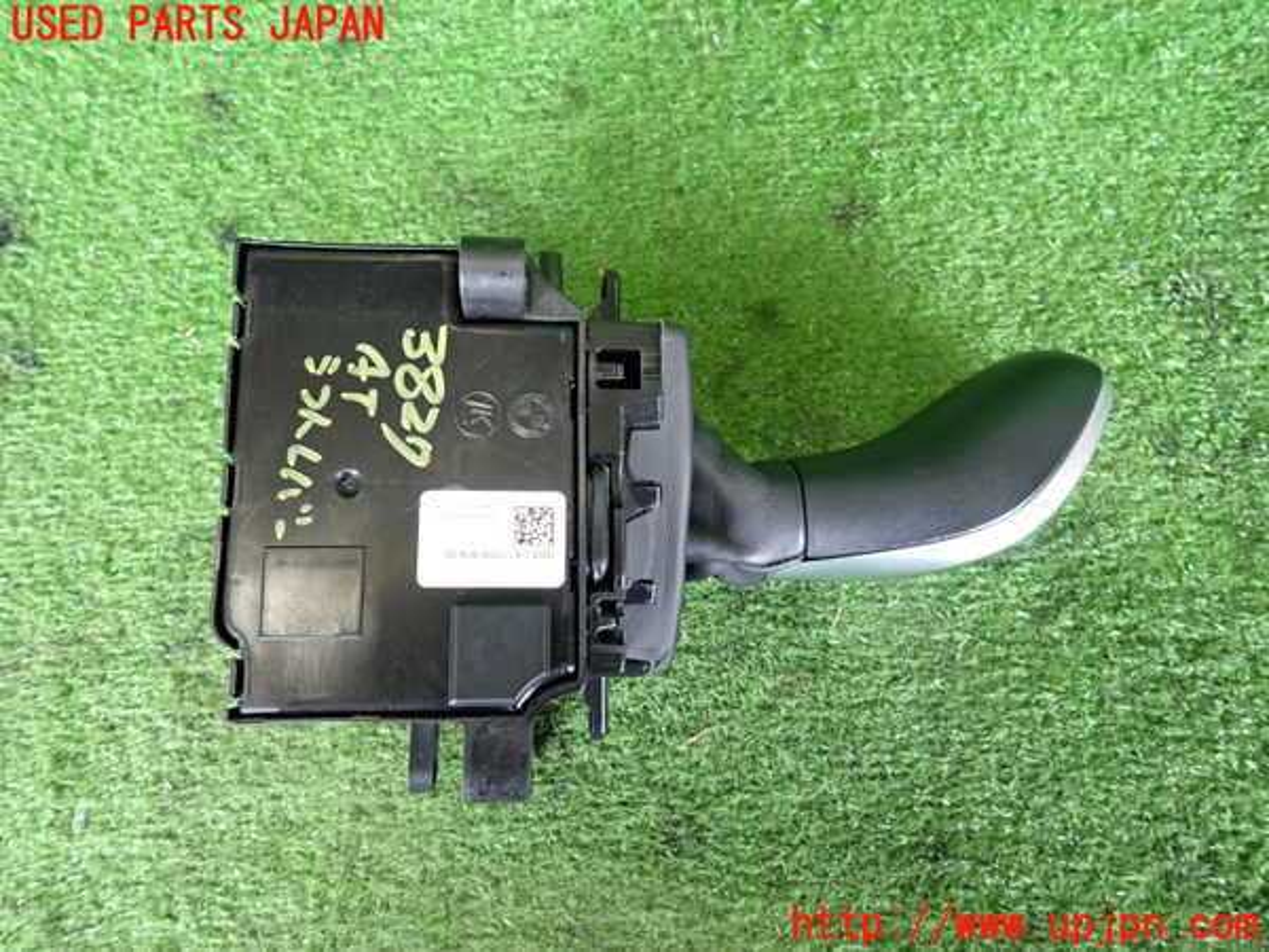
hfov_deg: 69.4
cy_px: 476
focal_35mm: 25
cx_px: 634
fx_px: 916
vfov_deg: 54.9
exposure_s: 1/30
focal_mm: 4.5
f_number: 2
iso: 320
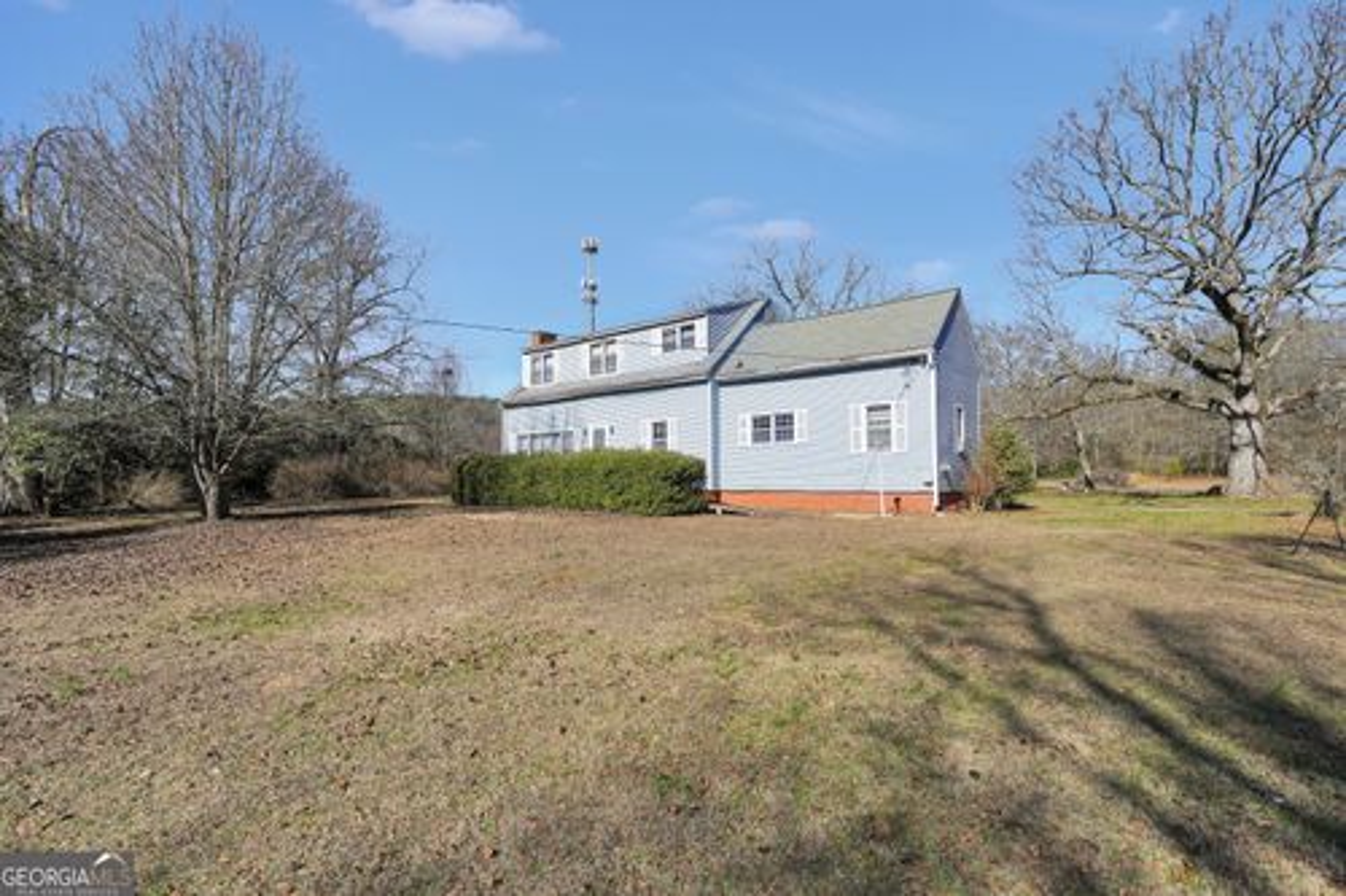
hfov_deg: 92.5
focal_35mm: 17
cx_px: 673
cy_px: 448
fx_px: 645
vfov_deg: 69.6
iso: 100
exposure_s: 1/400
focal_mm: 11.5
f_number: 6.3
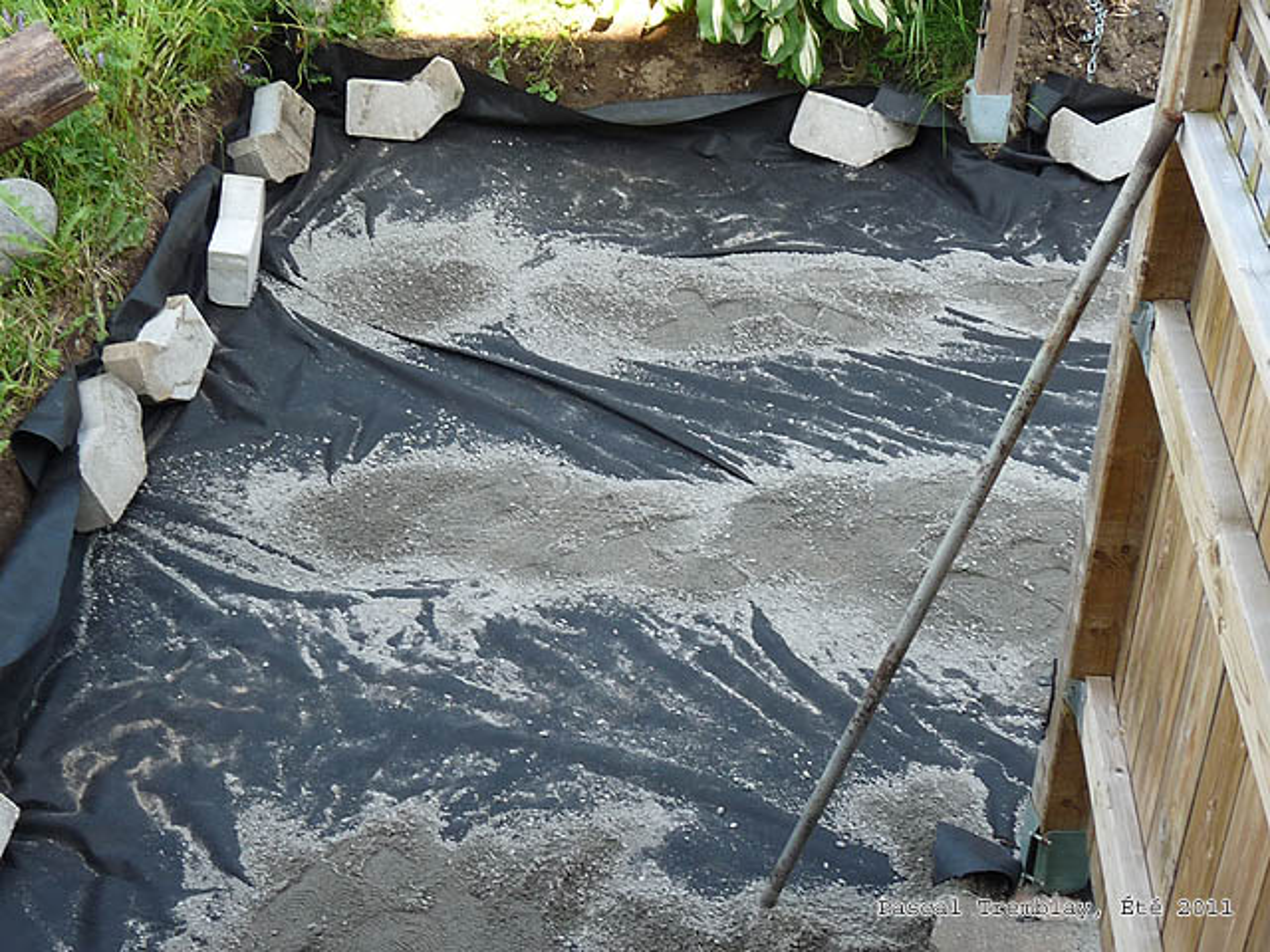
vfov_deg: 28.6
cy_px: 476
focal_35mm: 51
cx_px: 635
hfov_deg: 37.5
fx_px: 1871
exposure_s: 1/100
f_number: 3.2
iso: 100
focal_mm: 5.1
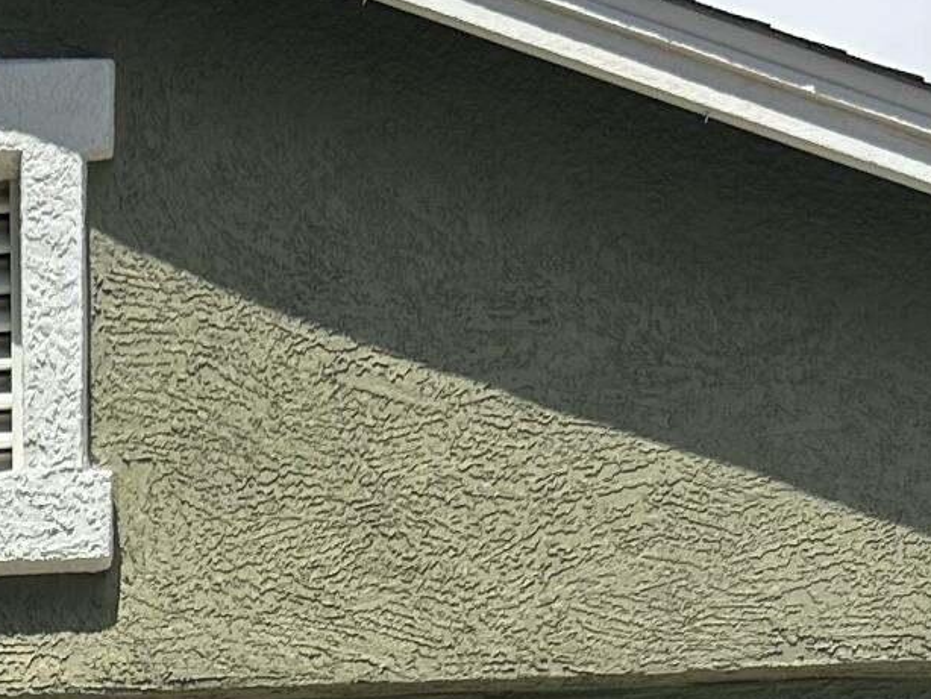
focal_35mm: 127
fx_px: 3417
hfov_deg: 14.9
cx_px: -268
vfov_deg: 10.5
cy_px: 1478
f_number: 1.5
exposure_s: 1/5319
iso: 50
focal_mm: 5.7
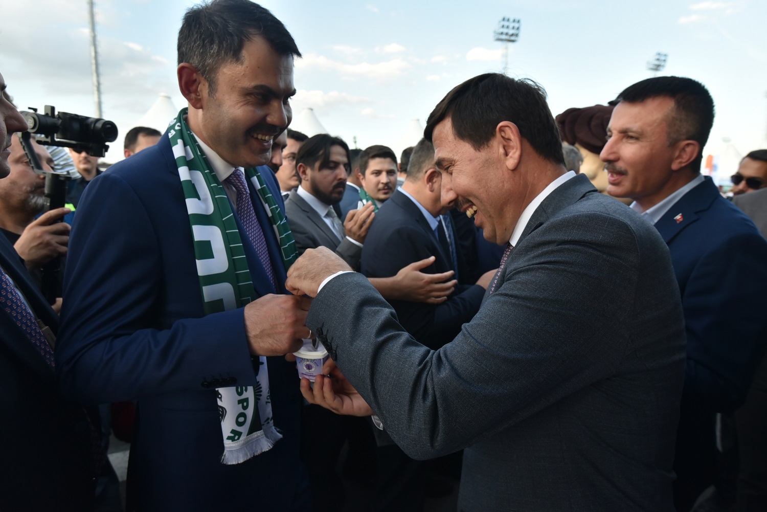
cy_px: 256
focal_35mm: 21
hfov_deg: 81.2
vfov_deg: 59.5
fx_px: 448
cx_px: 384
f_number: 6.3
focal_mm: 21
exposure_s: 1/250
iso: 500
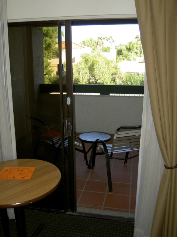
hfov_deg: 41.8
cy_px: 118
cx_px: 88
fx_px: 232
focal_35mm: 34
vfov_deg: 54.0
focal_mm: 5.6
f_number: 2.8
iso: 50
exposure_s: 1/160
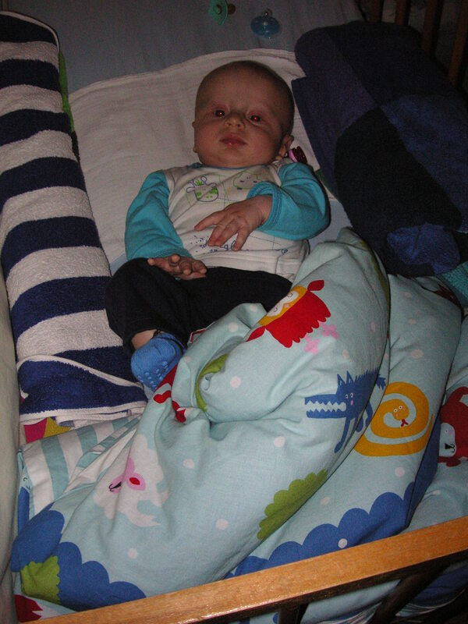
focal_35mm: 37
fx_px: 667
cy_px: 312
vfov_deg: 50.1
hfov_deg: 38.7
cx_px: 234
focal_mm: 6.1
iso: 160
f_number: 2.8
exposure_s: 1/45
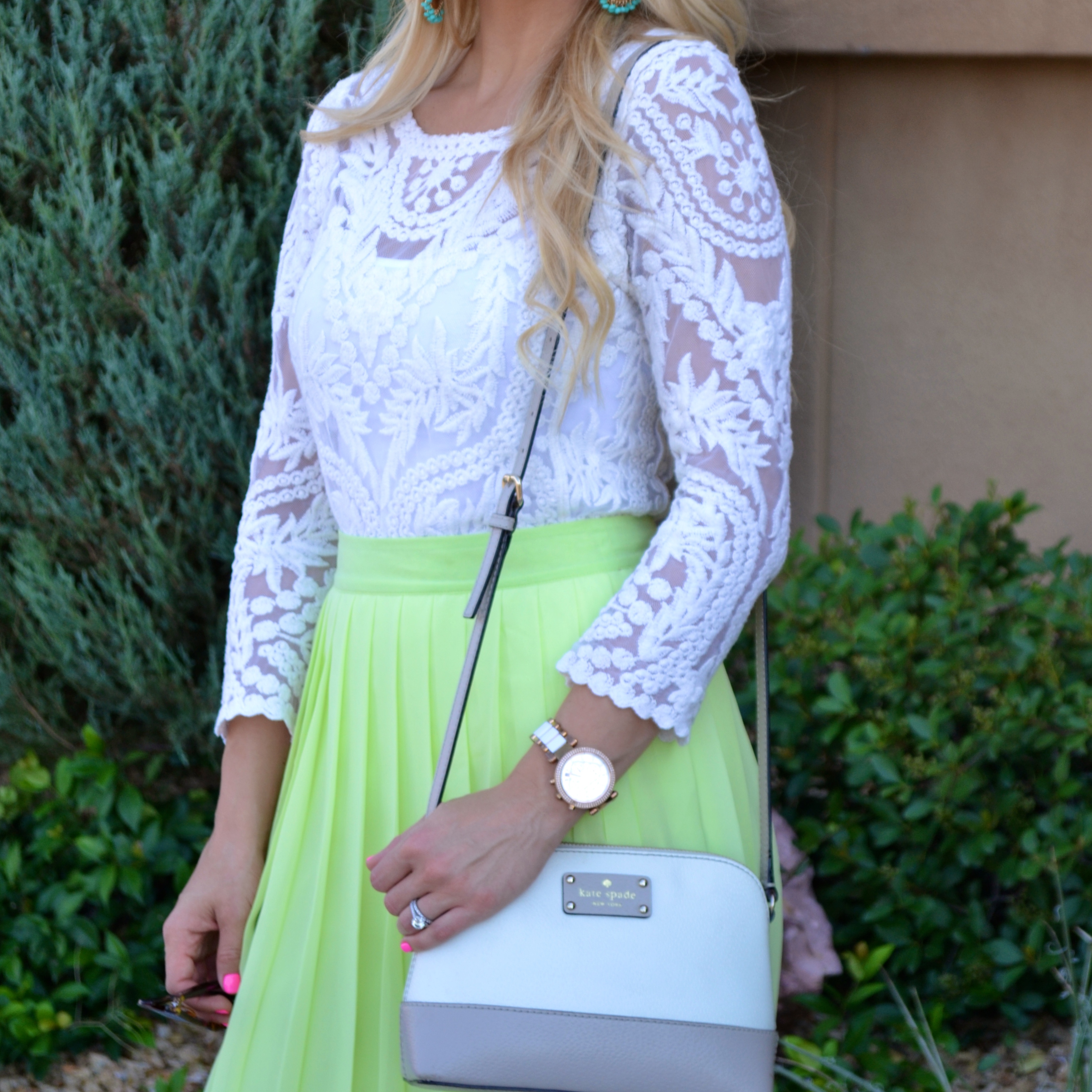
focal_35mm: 100
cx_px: 548
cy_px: 366
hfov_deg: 17.4
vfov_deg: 17.4
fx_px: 3569
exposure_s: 1/200
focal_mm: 52
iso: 200
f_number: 5.6
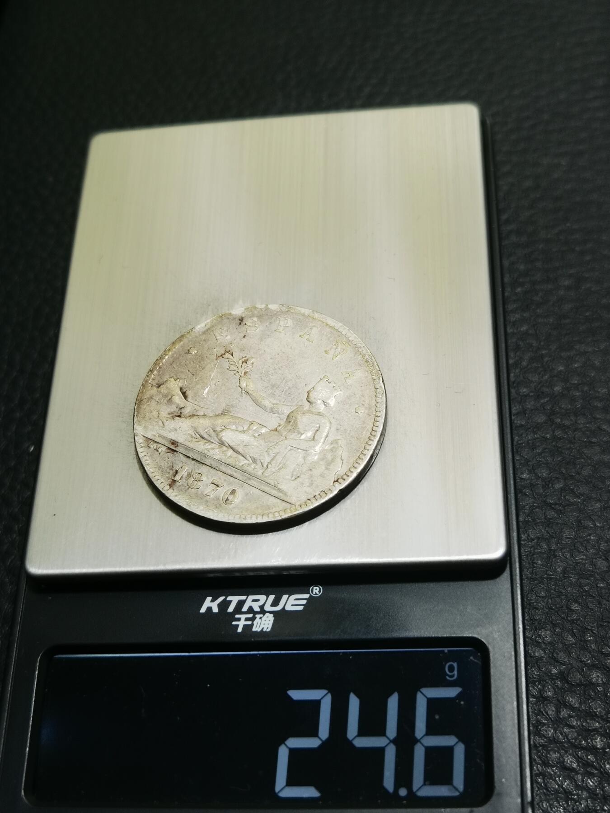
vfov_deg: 39.7
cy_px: 406
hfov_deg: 30.3
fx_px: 1128
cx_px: 305
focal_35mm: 48
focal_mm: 6.67
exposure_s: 1/100
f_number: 1.9
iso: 100
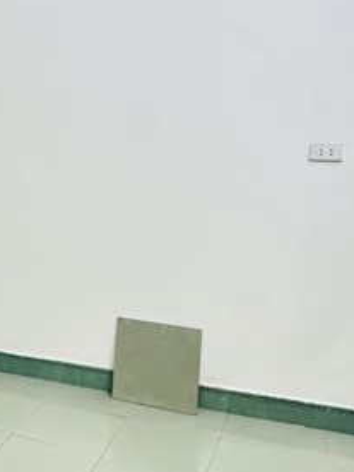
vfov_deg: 36.6
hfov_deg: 25.3
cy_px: 183
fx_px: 709
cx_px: -65
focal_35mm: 52
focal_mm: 2.22
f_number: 2.2
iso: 500
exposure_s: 1/50
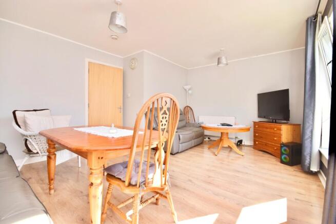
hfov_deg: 100.4
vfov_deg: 77.4
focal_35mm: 15
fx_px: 140
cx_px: 168
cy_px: 112
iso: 800
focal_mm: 10
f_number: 9
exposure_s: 1/80
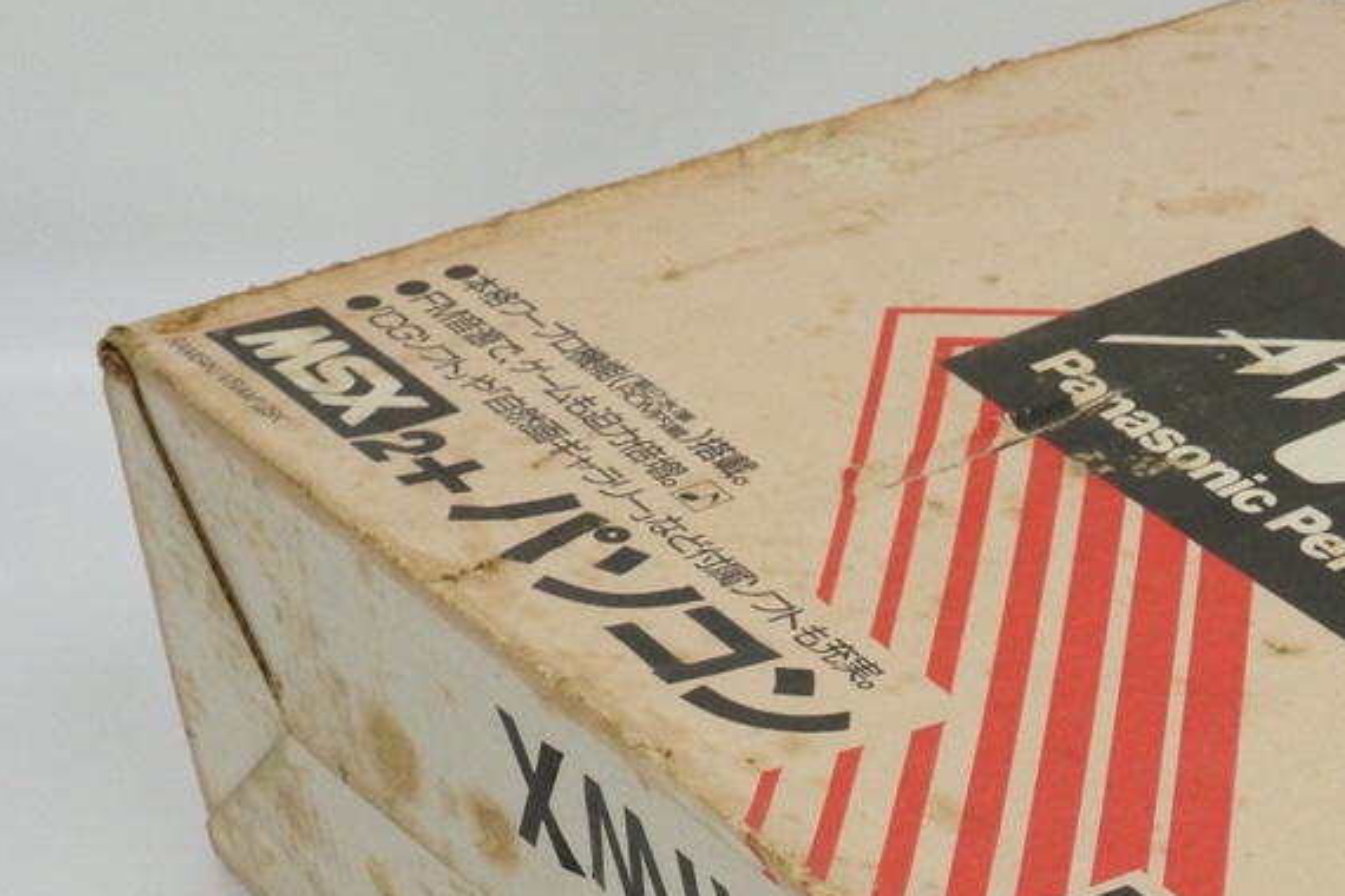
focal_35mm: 101
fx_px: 3773
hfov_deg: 19.4
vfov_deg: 13.1
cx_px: 1468
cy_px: 1159
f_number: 13
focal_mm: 24
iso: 1600
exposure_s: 1/40
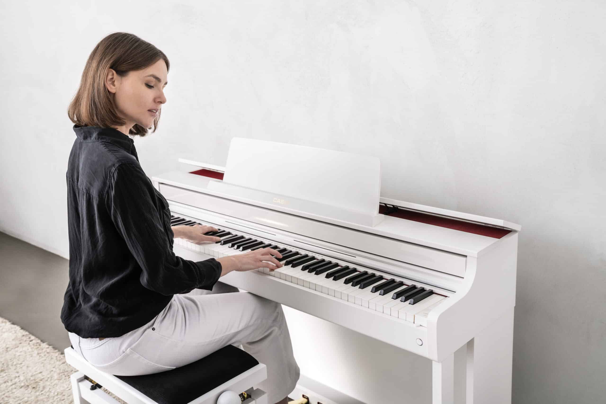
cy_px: 202
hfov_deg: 49.6
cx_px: 303
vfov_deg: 34.2
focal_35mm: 39
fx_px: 656
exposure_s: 1/80
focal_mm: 39
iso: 400
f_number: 8
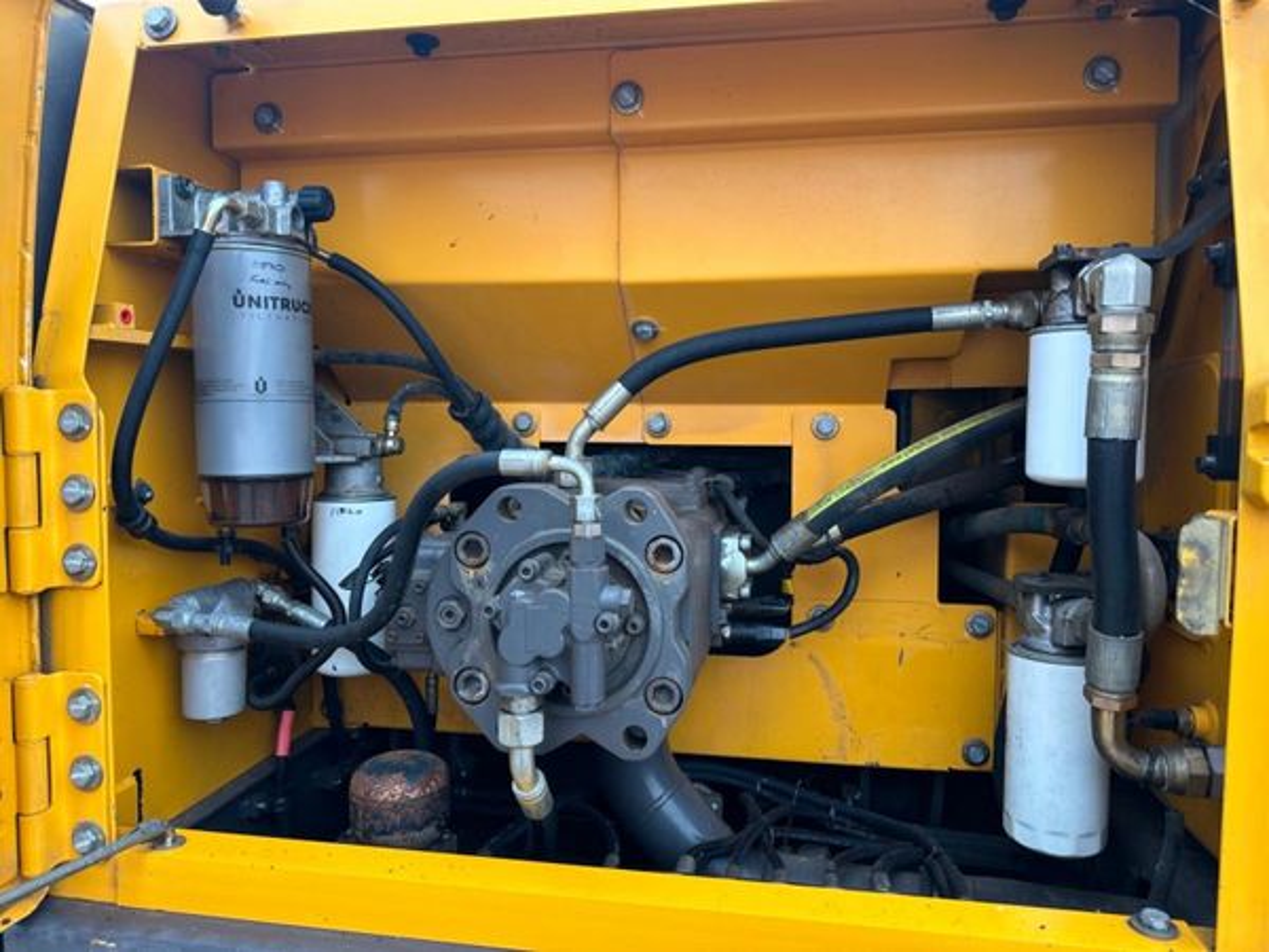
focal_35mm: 24
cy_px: 476
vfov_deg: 56.8
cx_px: 634
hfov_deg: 71.6
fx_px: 880
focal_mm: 6.86
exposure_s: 1/259
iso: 80
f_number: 1.78
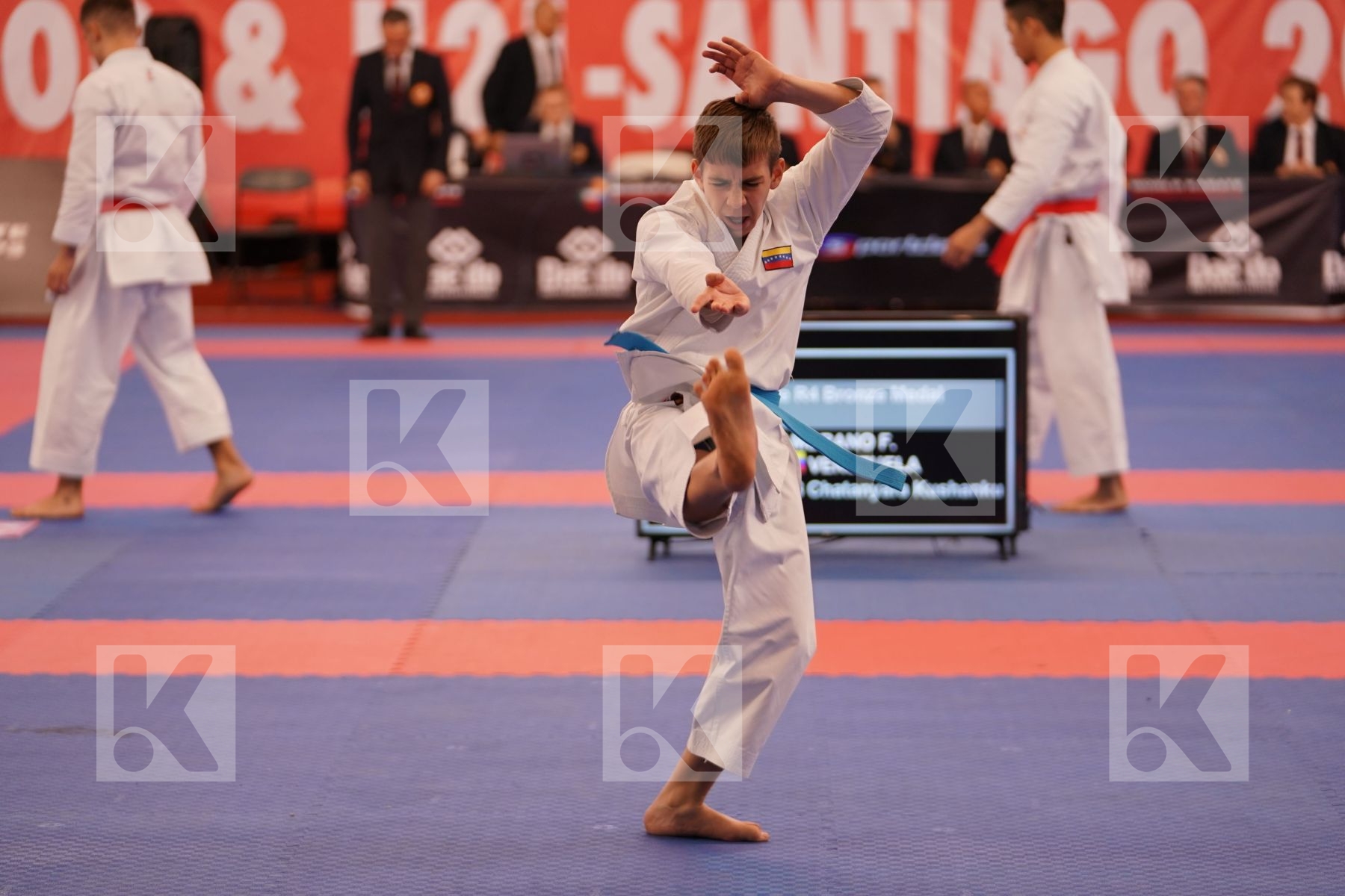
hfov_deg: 16.9
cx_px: 672
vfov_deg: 11.3
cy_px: 448
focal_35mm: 121
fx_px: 4520
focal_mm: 121
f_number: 2.8
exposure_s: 1/500
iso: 800
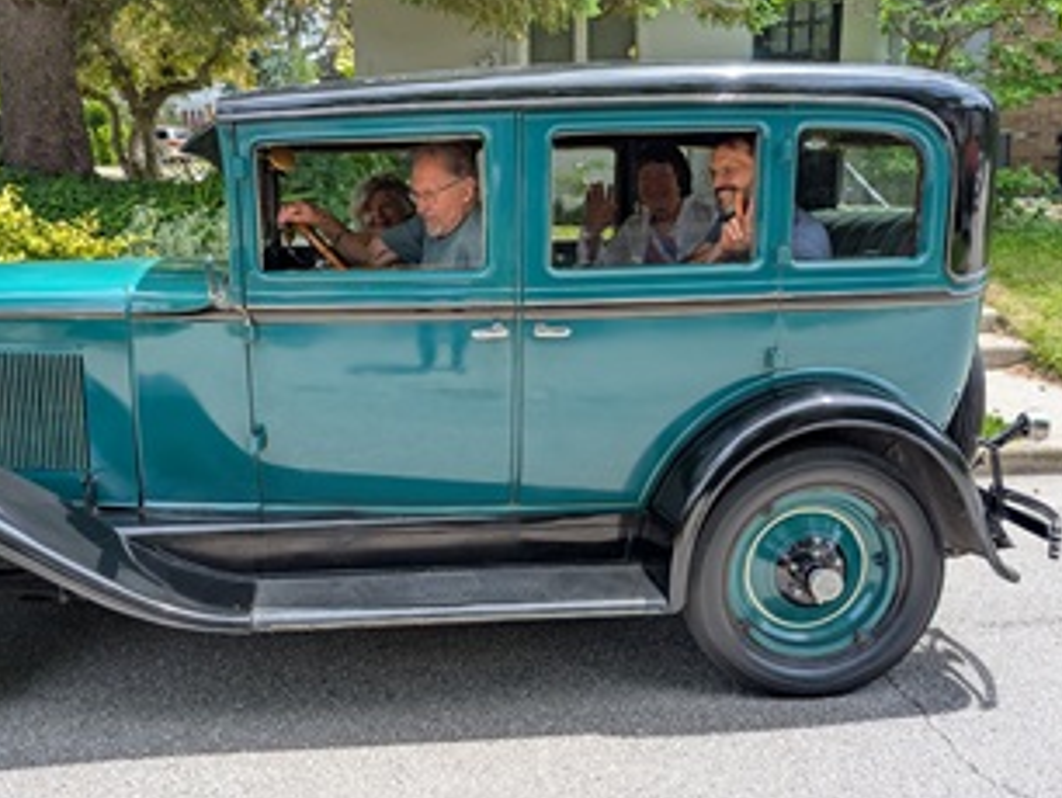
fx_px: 983
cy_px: 352
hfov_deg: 56.3
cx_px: 423
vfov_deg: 44.1
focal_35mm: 32
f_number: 1.68
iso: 19
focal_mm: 6.9
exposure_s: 1/374
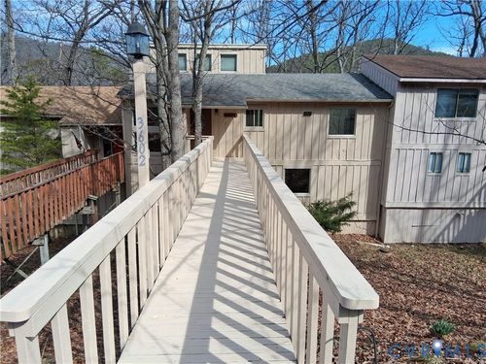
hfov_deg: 67.3
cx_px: 243
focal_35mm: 26
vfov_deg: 53.1
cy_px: 182
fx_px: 365
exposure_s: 1/481
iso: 25
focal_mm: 3.98
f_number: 1.8
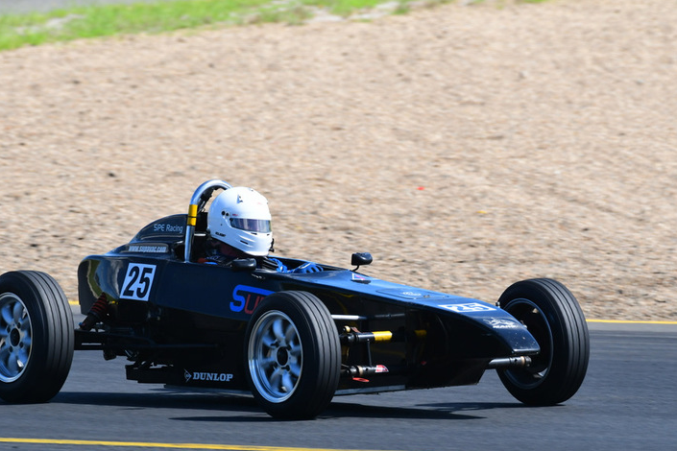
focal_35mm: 681
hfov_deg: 3.0
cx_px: 327
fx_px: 12806
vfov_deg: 2.0
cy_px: 248
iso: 500
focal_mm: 400
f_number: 9
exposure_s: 1/640
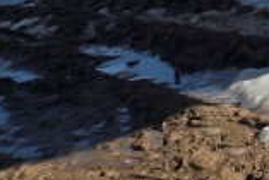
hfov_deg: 9.7
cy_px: -413
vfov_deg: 7.4
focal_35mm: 156
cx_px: 833
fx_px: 1167
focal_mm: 5.4
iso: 64
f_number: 1.8
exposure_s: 1/2921
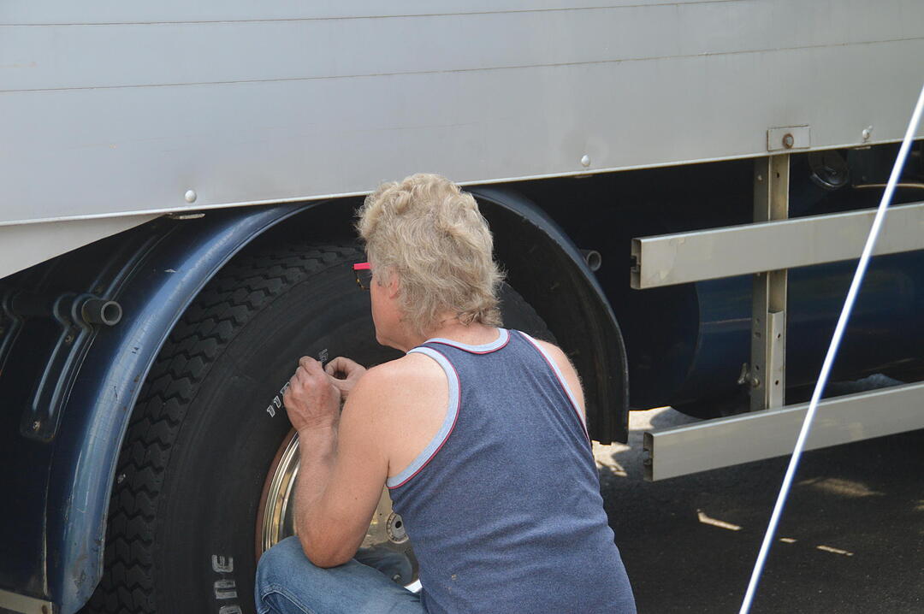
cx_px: 462
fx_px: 2385
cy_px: 307
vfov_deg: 14.7
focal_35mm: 93
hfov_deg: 21.9
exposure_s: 1/800
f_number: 7.1
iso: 800
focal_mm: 62
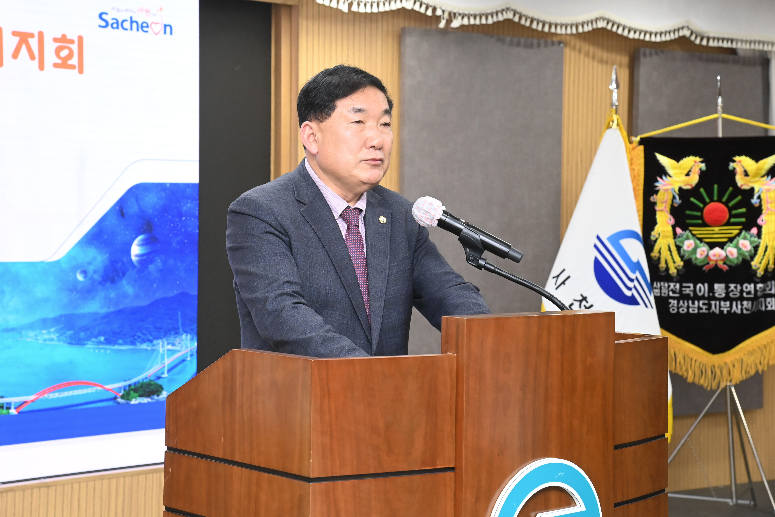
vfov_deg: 20.6
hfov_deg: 30.5
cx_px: 388
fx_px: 1421
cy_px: 258
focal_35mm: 66
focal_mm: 66
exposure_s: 1/250
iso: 5000
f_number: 8
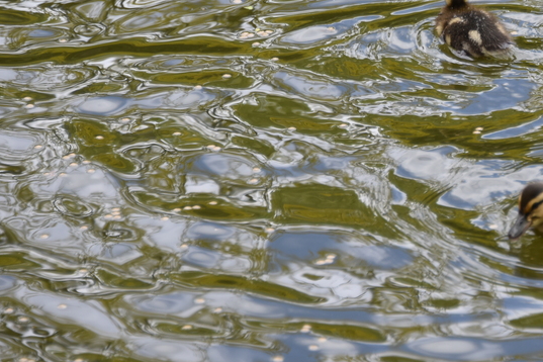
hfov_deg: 5.1
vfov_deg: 3.4
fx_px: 6108
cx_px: 553
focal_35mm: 405
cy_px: 51
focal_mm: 170
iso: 360
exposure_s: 1/400
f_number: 5.6
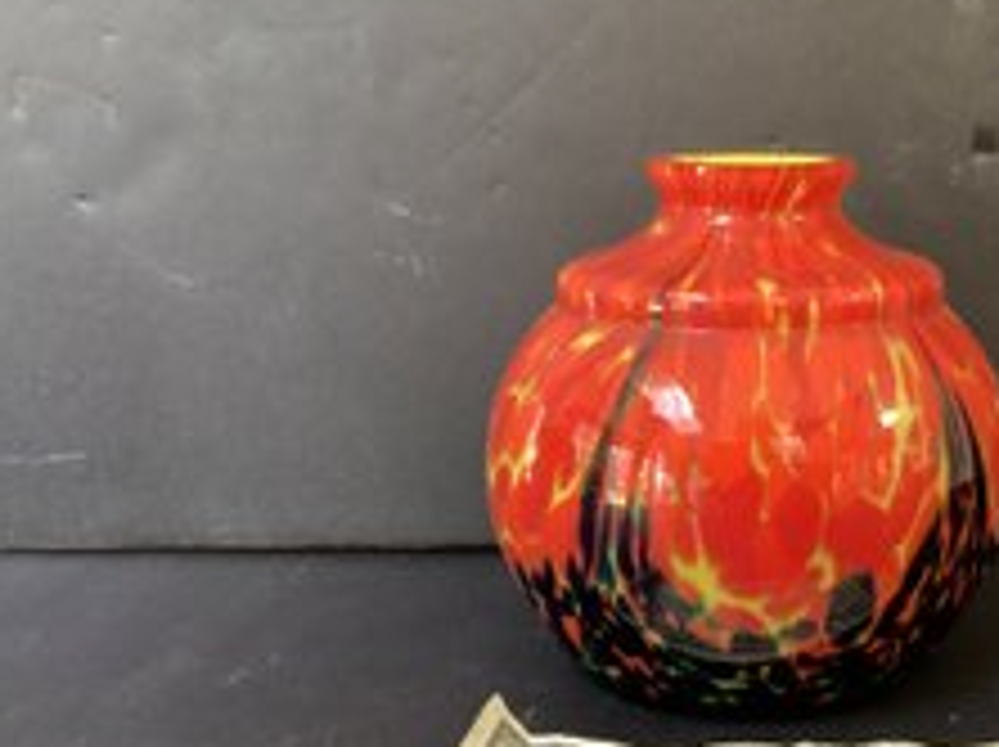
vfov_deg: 30.2
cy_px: 439
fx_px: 1384
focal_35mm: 48
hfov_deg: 38.7
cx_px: 749
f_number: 2.4
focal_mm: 3.3
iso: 400
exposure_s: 1/25
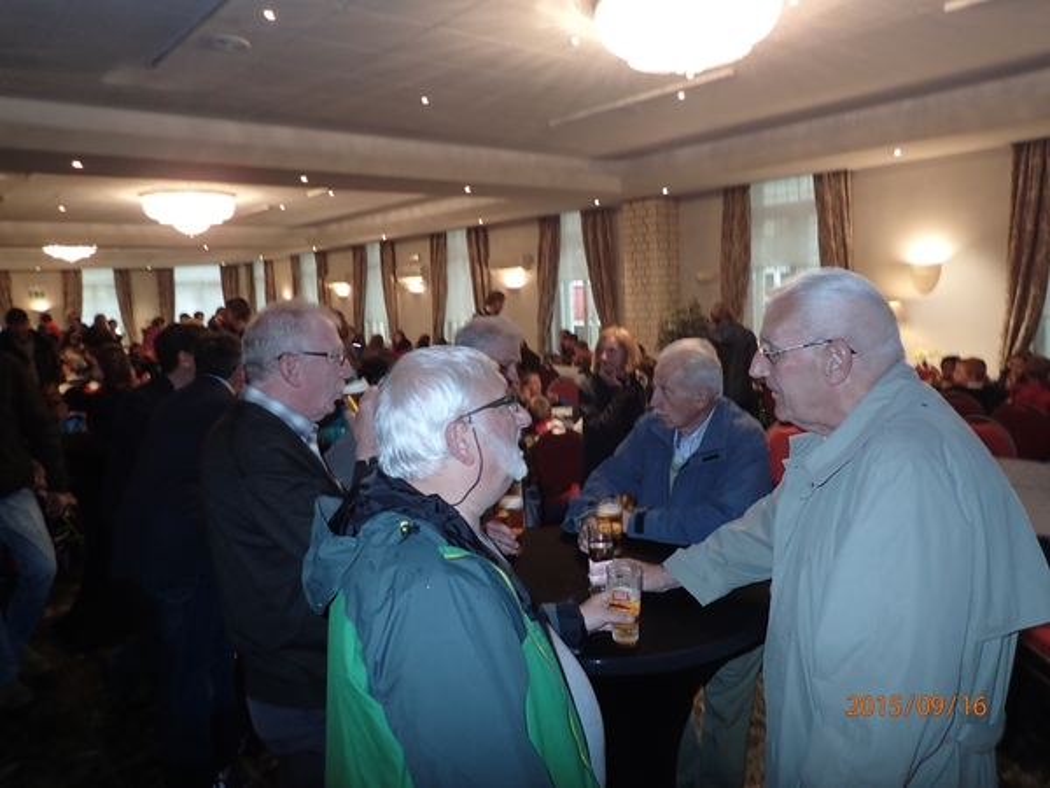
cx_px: 525
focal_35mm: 25
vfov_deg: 54.9
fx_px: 758
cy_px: 394
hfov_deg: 69.4
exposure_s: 1/30
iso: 250
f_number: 2
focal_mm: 4.5
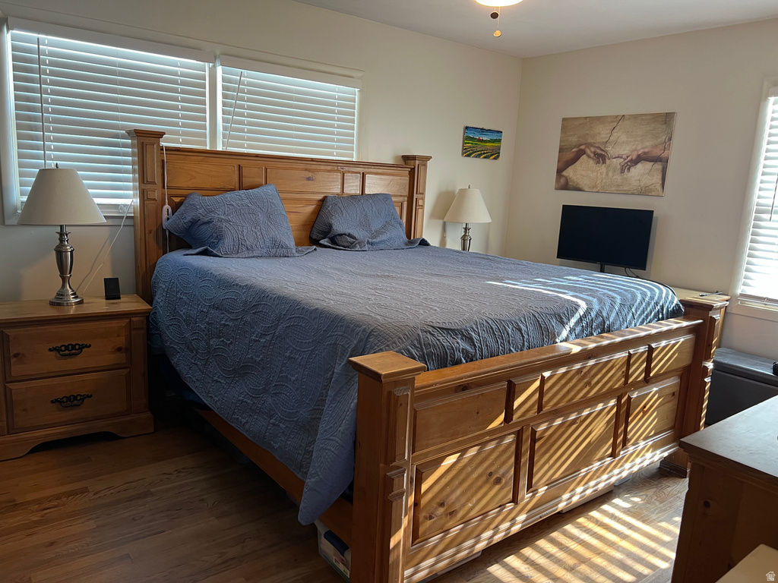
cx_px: 389
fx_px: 584
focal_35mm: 26
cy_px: 292
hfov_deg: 67.3
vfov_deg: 53.1
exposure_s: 1/60
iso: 125
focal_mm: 5.7
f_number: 1.5
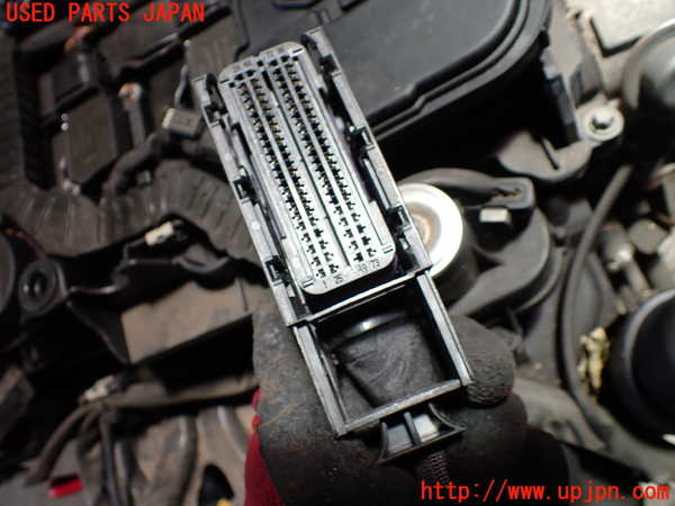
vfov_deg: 46.8
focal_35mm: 30
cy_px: 253
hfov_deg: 60.0
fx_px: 585
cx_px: 338
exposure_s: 1/125
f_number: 2.3
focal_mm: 5.4
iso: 200
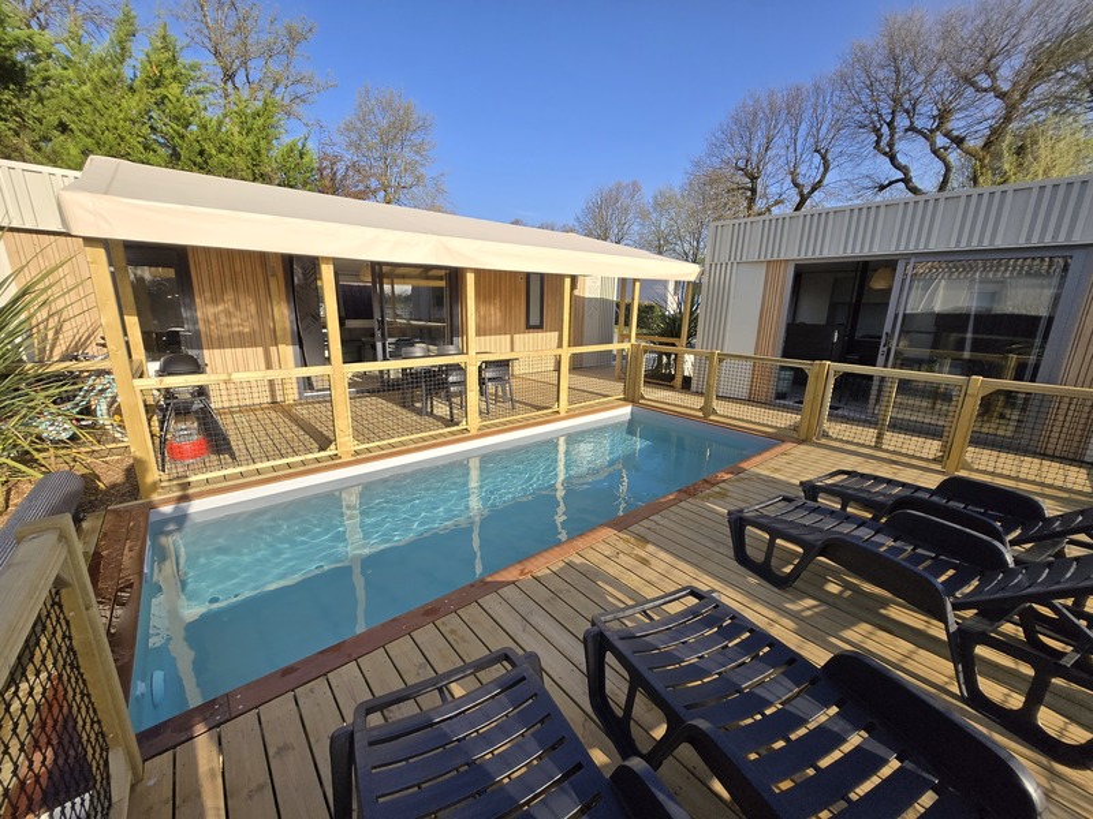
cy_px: 410
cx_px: 546
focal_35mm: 13
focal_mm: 1.7
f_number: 2.2
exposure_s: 1/917
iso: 25
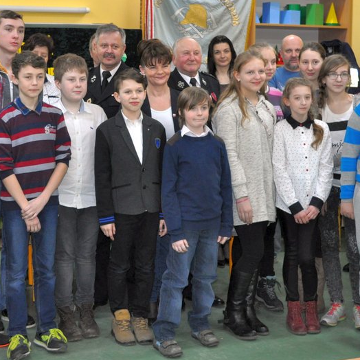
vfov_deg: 24.6
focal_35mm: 70
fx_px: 824
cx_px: 151
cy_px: 140
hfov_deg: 24.6
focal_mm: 24
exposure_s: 1/60
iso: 800
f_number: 4
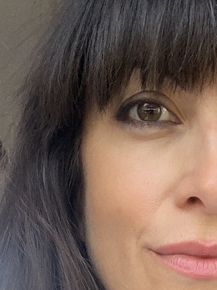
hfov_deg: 13.1
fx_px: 938
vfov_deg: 16.4
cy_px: 396
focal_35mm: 112
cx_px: 186
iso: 100
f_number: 2.2
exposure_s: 1/60
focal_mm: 2.87
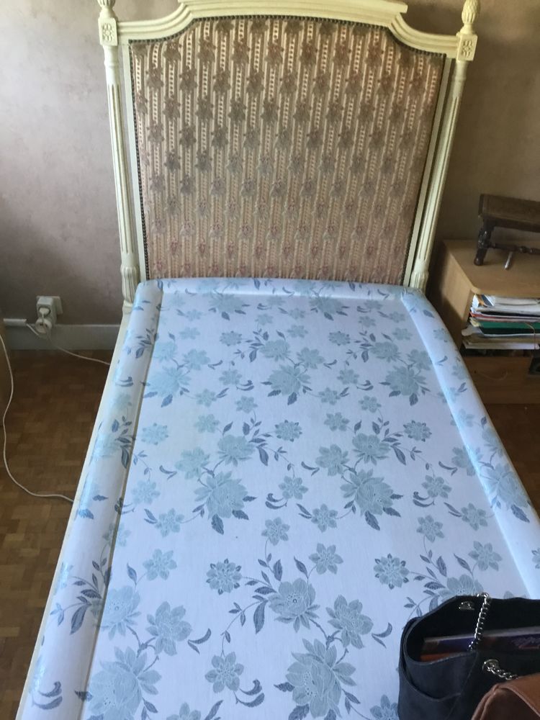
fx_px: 645
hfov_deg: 45.4
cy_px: 360
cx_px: 270
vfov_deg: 58.4
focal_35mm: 31
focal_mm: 3.3
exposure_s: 1/33
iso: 125
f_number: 2.4
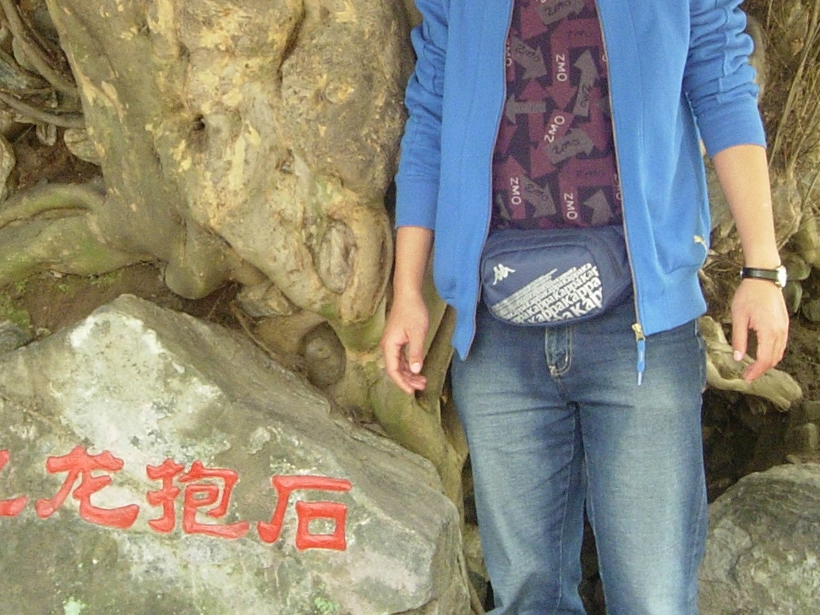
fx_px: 2109
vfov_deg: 16.5
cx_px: 254
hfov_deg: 21.9
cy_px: 176
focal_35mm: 89
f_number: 2.8
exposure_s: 1/50.7
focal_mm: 7.8
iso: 200
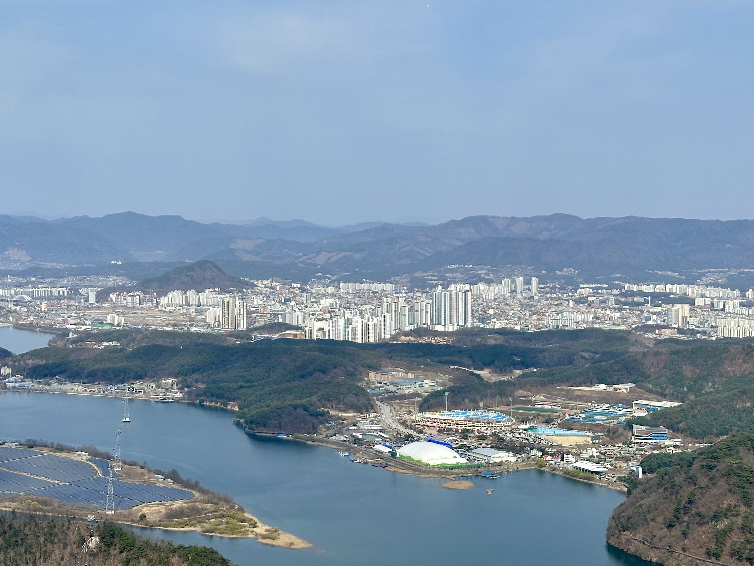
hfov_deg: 28.5
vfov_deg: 21.6
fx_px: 1481
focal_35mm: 68
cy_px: 210
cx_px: 298
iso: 64
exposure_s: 1/5556
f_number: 1.78
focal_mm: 6.86
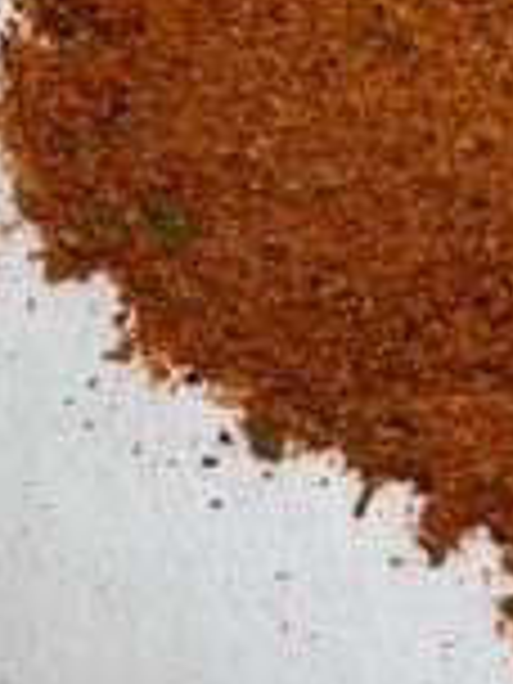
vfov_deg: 14.0
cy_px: -135
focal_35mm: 137
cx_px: 976
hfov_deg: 10.1
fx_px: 2707
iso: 25
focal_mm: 4.25
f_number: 1.8
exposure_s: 1/156
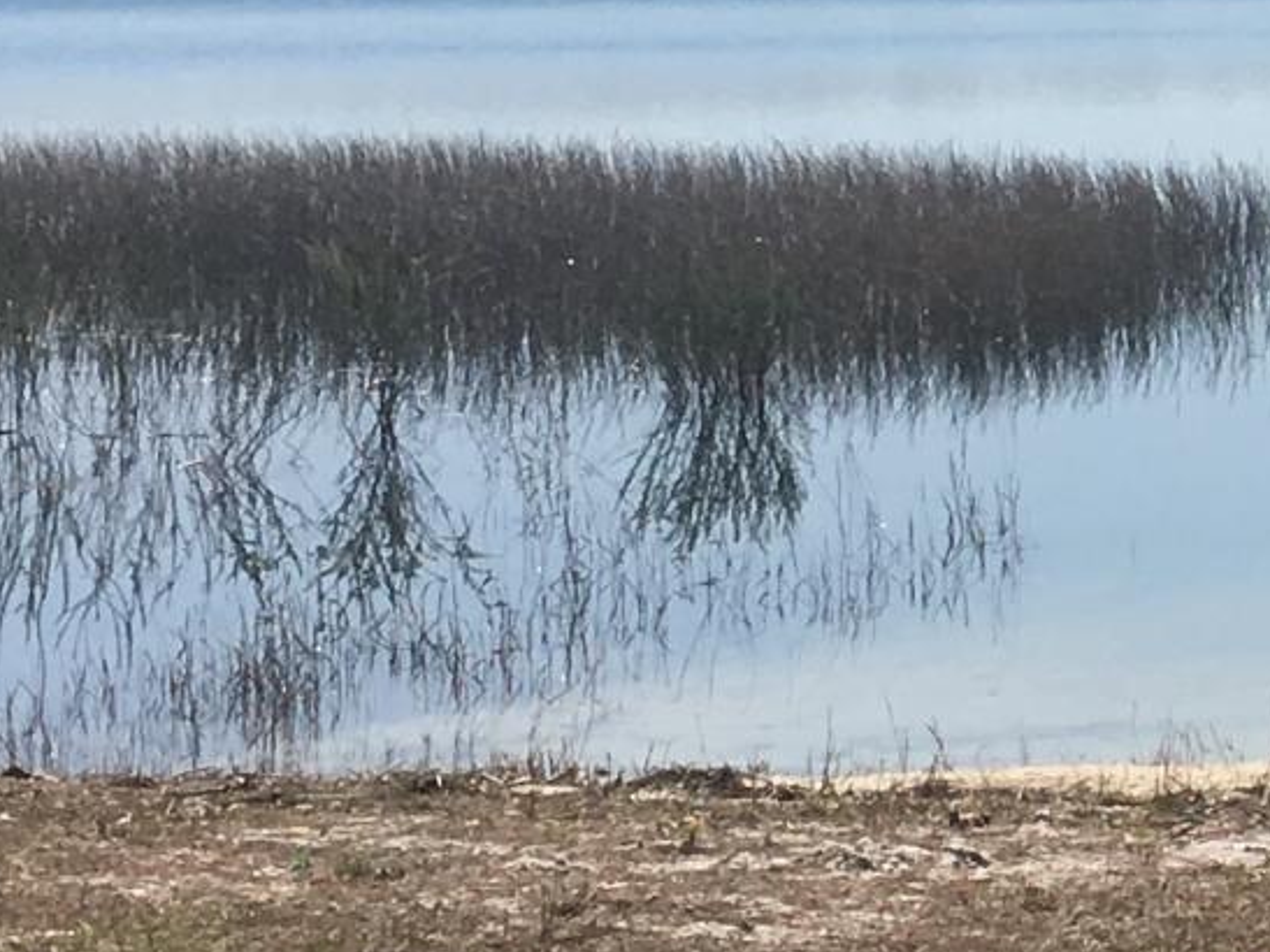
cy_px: 207
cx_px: 2501
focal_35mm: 159
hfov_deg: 11.3
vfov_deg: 9.3
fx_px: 5832
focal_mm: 4.15
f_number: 2.2
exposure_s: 1/2331
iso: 25
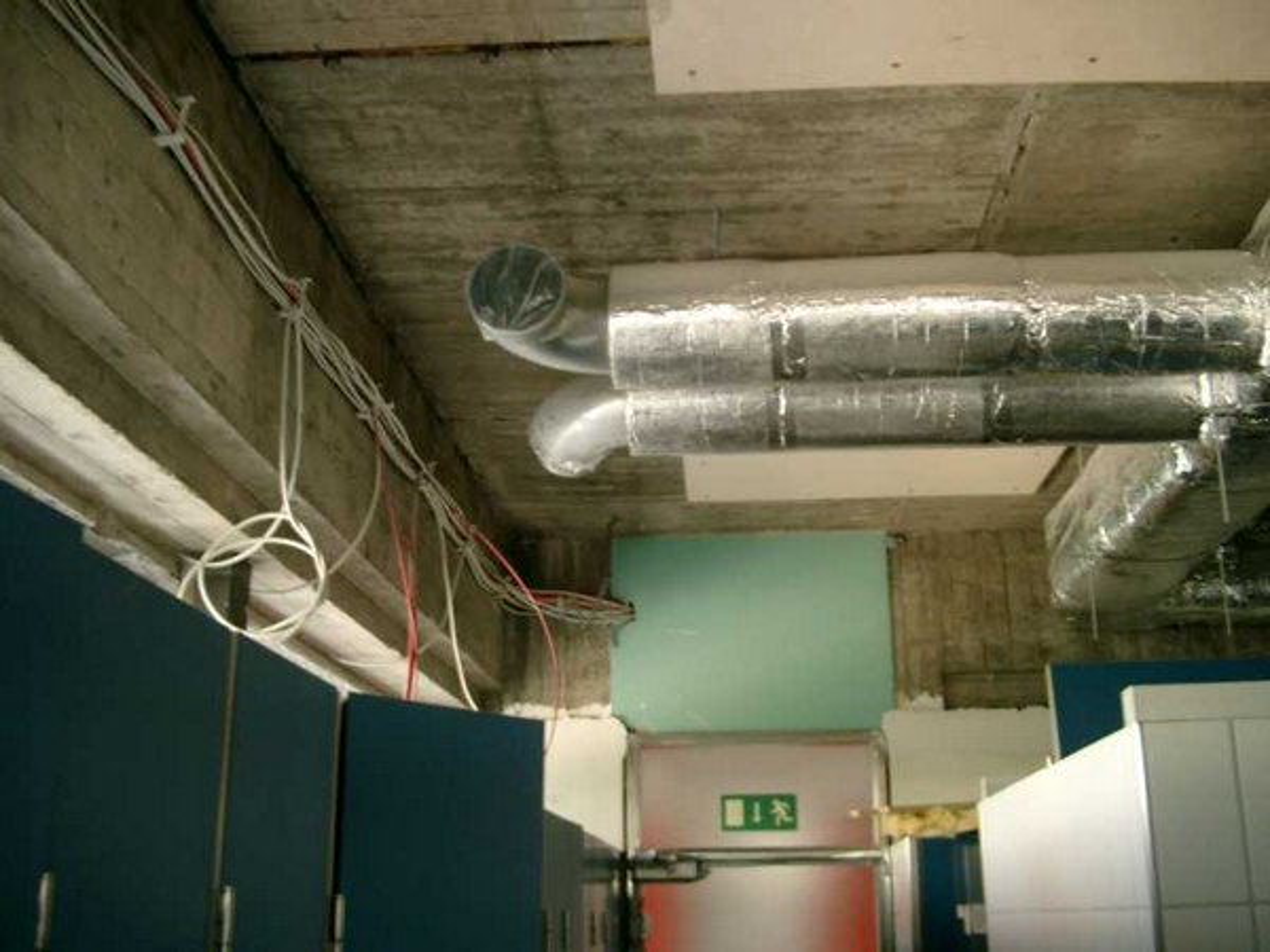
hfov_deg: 50.1
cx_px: 635
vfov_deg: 38.7
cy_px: 476
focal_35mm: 37
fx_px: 1357
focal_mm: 7.6
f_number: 2.6
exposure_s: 1/15
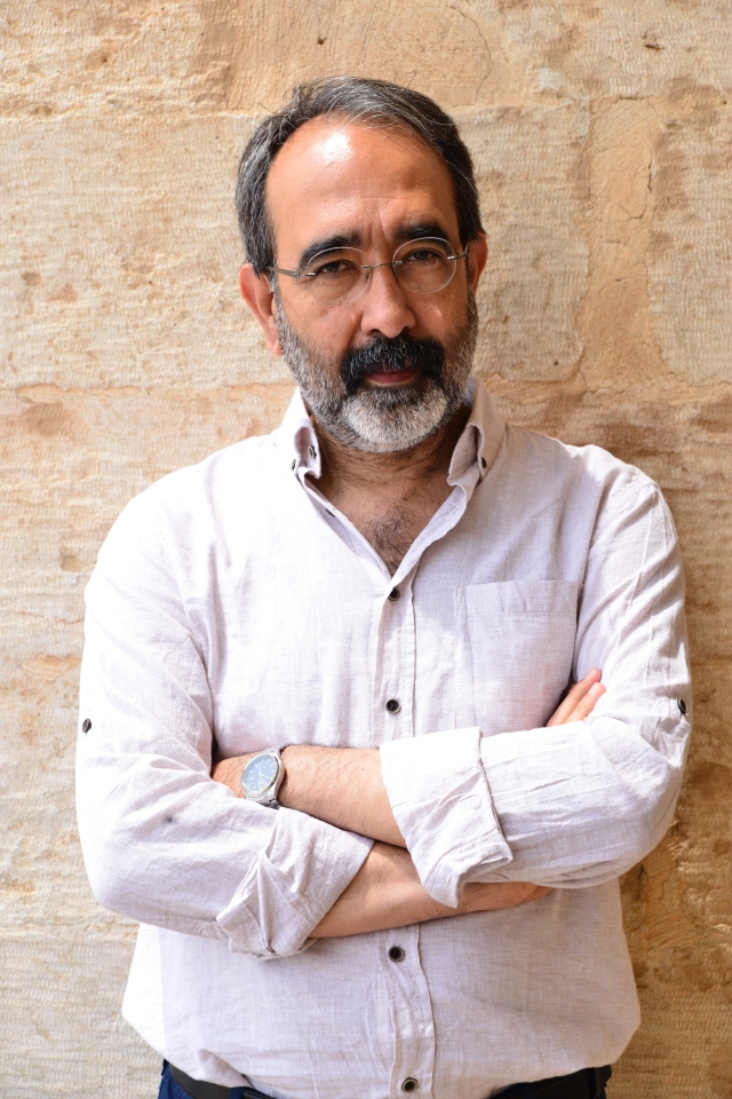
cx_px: 366
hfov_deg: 19.5
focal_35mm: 70
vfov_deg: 28.8
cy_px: 550
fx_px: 2135
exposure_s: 1/500
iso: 400
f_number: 8
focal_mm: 70
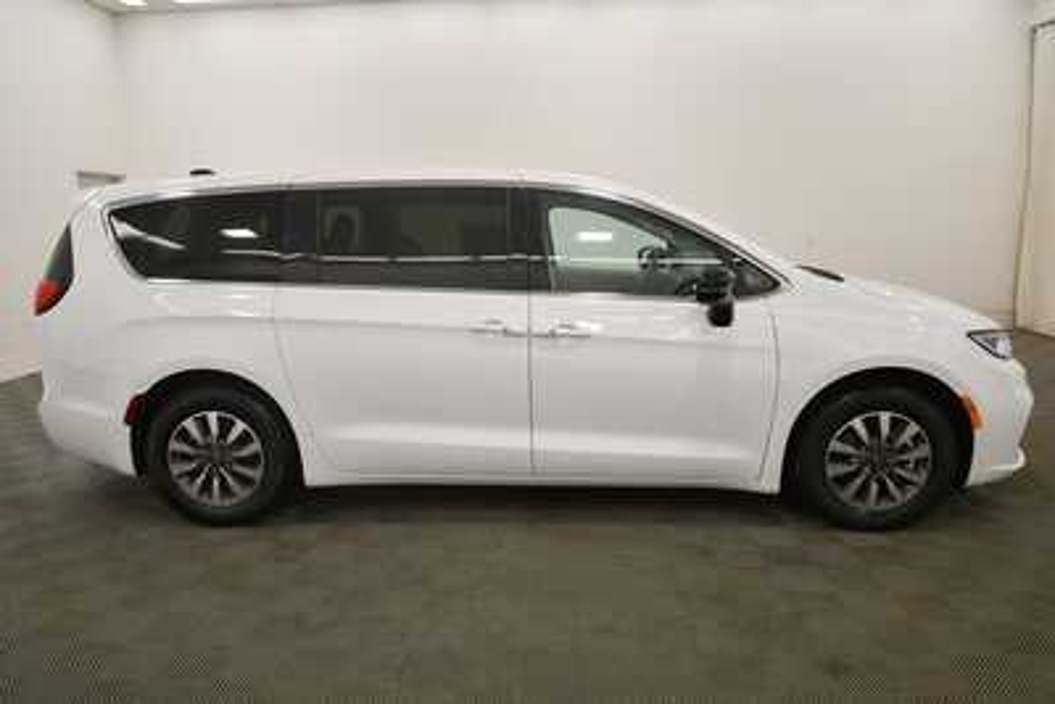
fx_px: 645
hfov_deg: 78.6
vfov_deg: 57.3
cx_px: 528
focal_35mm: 22
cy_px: 352
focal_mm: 15
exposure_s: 1/250
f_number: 5.3
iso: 640
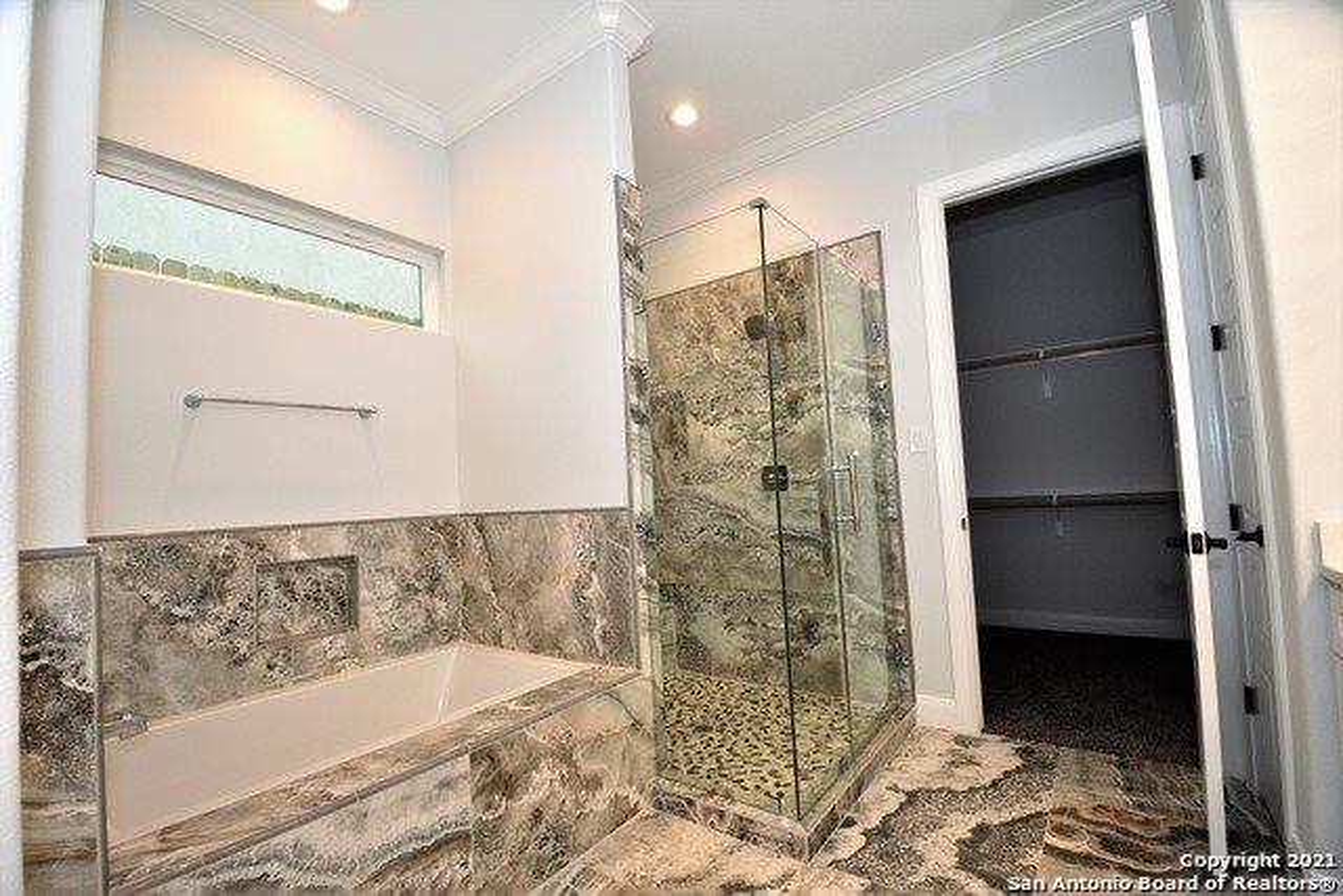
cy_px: 448
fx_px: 560
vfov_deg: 77.4
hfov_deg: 100.4
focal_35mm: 15
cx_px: 672
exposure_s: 1/125
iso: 800
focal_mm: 10
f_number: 4
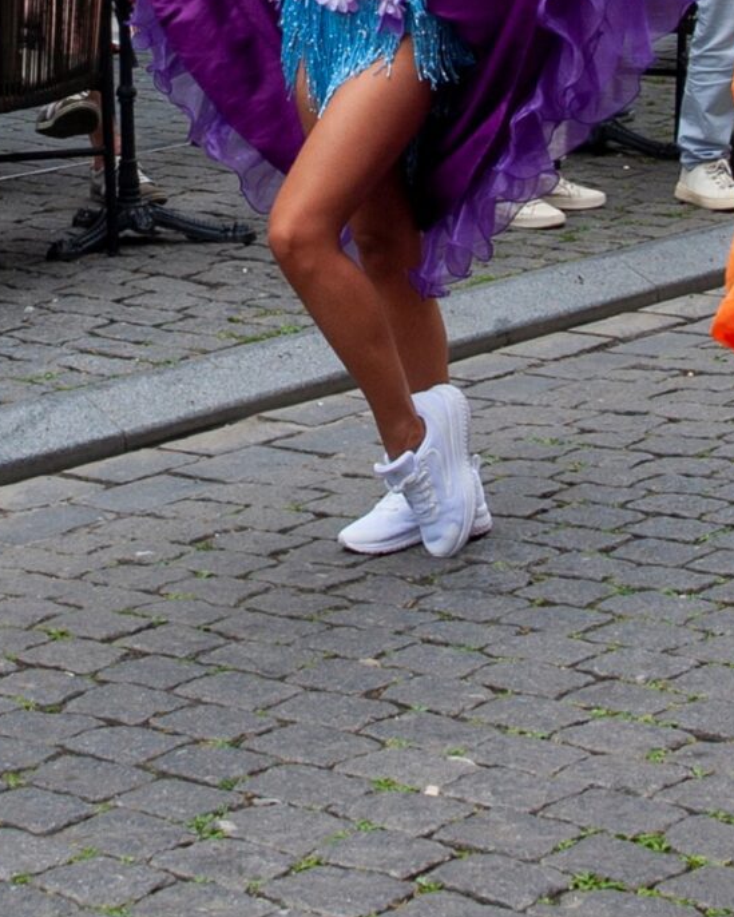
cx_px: 623
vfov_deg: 21.7
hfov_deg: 18.1
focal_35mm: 84
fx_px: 2280
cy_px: -54
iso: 250
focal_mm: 24
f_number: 9
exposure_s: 1/320
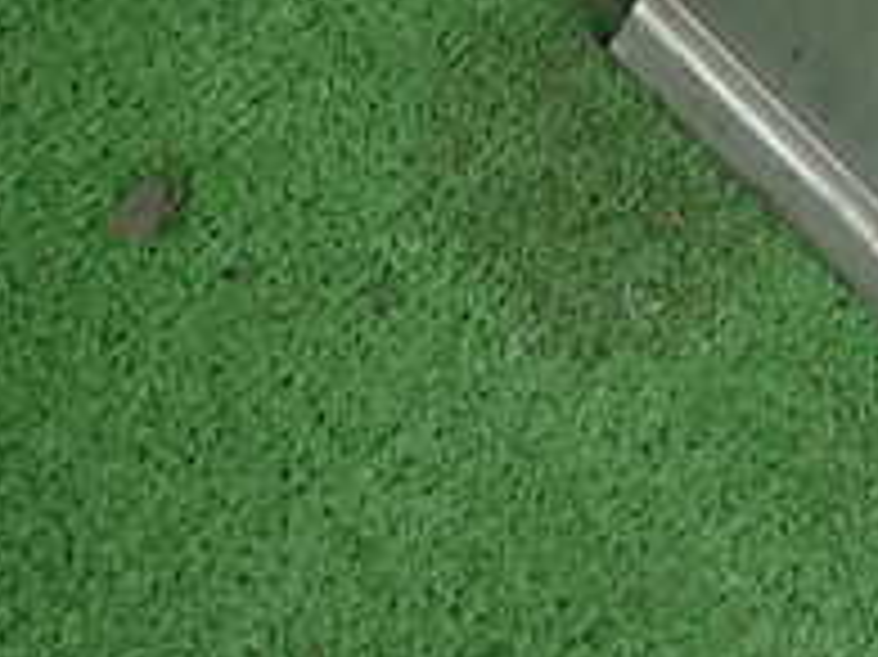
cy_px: -324
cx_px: 1099
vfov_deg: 17.3
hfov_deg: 22.9
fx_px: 1952
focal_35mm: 77
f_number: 2
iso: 160
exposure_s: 1/60
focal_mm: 4.5
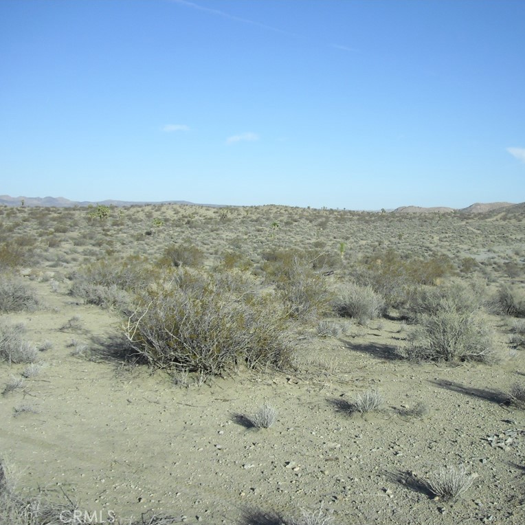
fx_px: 772
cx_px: 330
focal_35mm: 45
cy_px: 262
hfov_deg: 37.3
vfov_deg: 37.6
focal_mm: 6.2
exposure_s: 1/250
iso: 100
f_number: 8
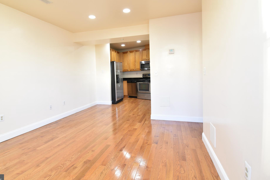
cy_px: 84
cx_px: 122
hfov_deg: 85.8
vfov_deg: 63.7
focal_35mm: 19
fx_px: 145
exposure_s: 1.3
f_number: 9
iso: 125
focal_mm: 11.5
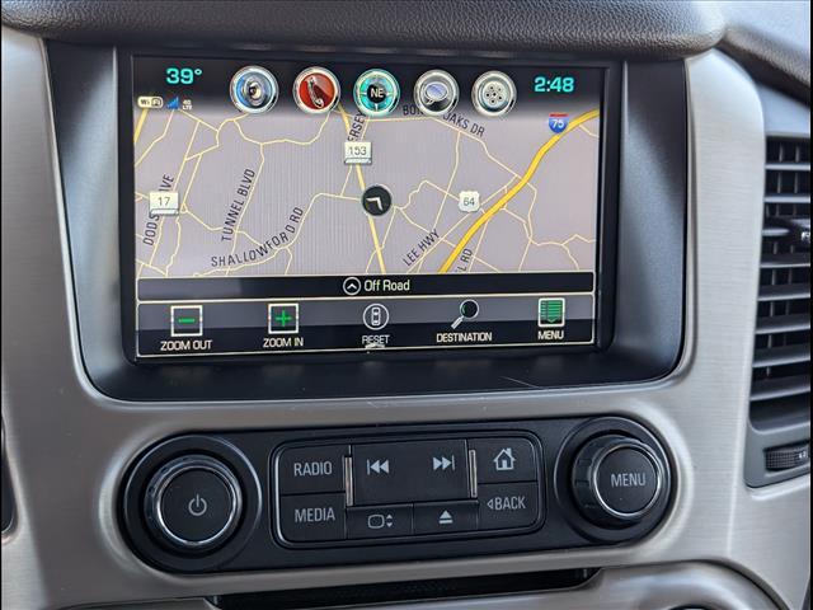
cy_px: 305
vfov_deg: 29.7
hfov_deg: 38.9
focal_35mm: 49
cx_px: 406
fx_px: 1151
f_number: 1.68
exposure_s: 1/667
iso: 249
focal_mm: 6.9
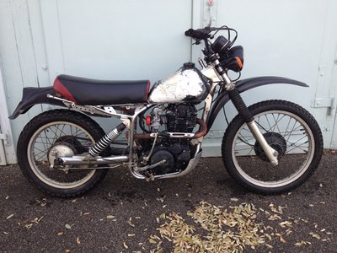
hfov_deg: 52.6
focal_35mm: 35
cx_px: 168
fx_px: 341
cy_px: 126
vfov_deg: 40.7
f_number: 2.4
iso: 50
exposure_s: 1/219
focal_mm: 4.28
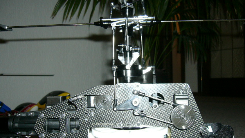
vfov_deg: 30.4
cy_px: 75
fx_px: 253
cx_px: 124
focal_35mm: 39
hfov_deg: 51.6
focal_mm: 5.8
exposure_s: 1/60
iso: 100
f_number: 2.8
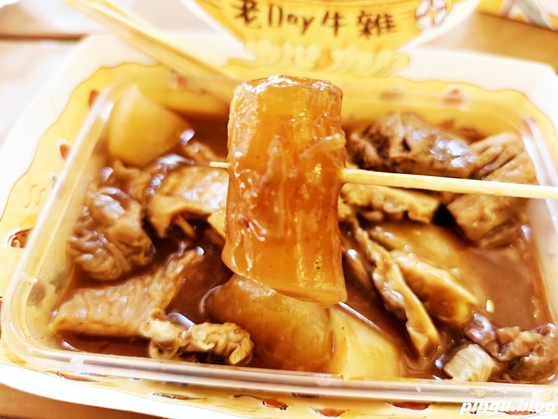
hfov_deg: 73.9
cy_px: 210
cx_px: 279
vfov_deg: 58.9
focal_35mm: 23
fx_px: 371
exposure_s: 1/566
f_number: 1.57
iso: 2127
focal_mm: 6.54
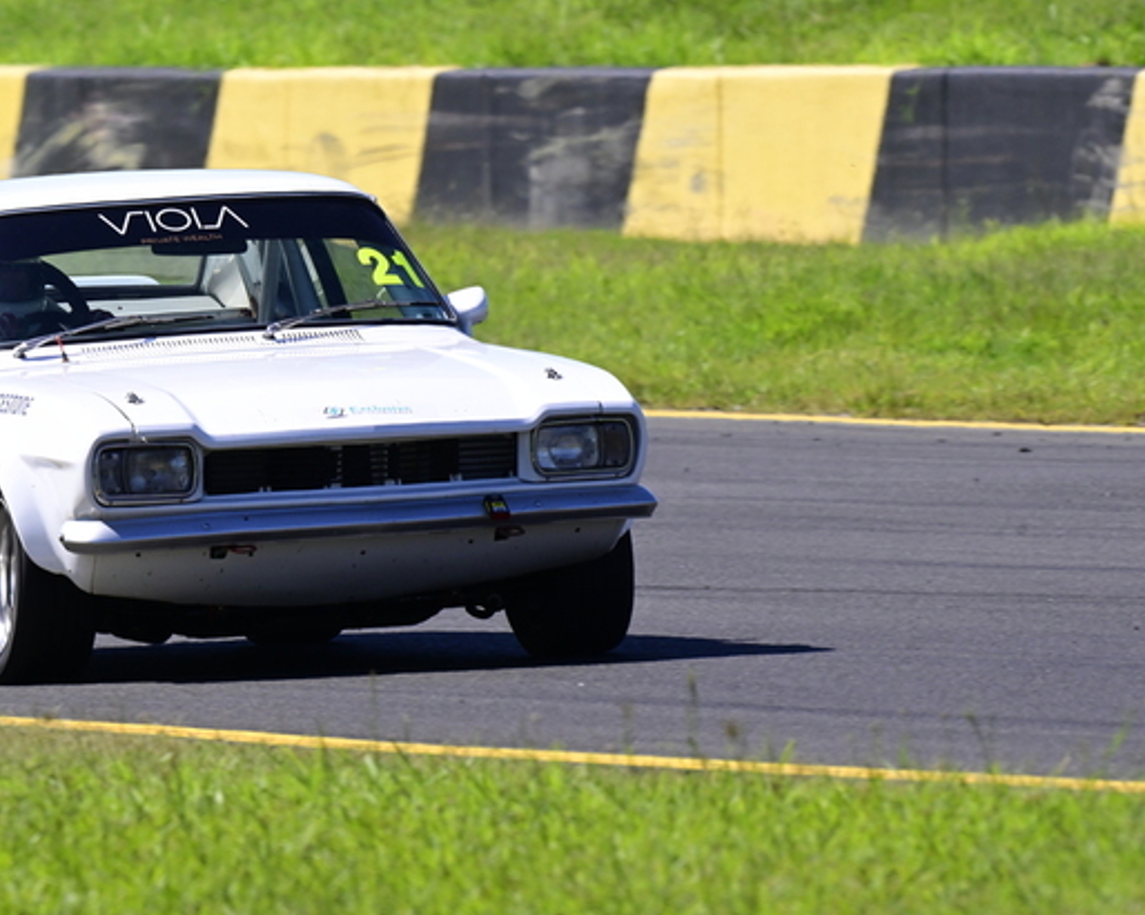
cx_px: 408
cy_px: 333
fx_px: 29680
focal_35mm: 876
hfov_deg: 2.2
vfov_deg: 1.8
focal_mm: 600
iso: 500
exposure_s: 1/640
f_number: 11
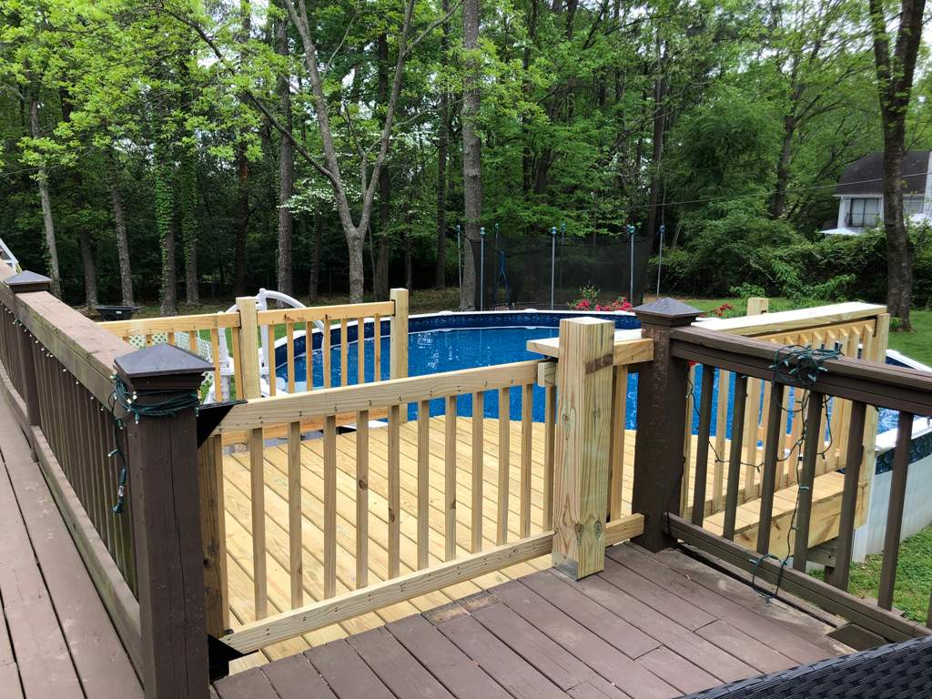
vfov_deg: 49.7
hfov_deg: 63.4
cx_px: 466
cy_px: 350
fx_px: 754
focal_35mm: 28
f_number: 1.8
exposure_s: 1/242
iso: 20
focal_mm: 3.99
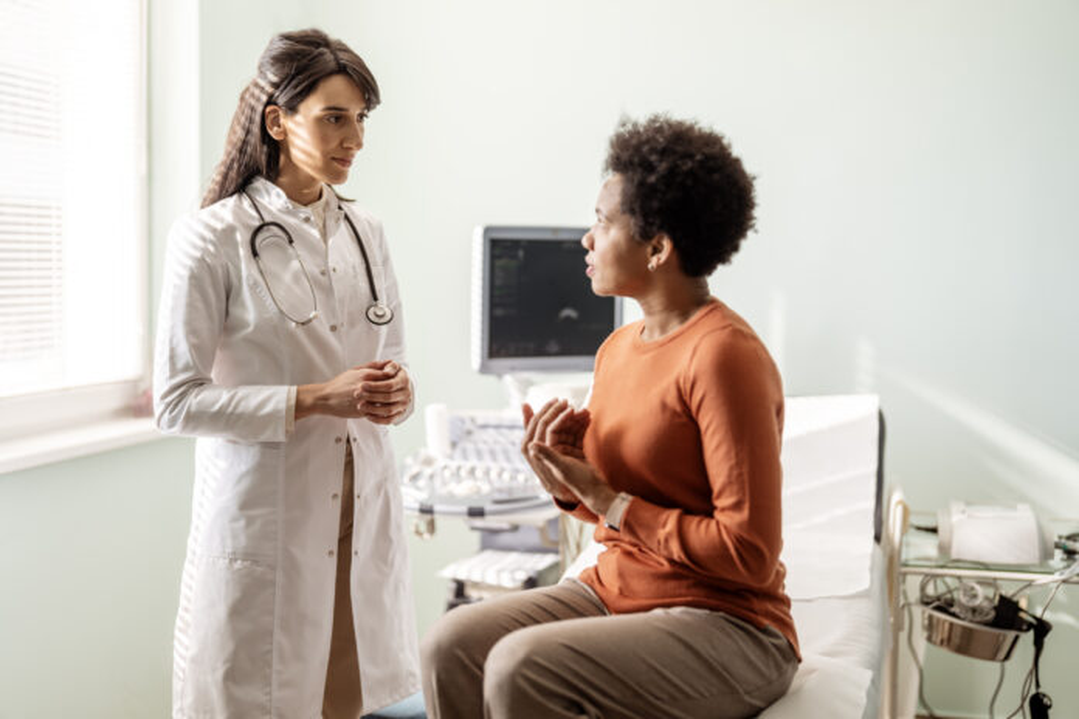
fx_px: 1498
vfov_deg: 27.0
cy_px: 360
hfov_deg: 39.6
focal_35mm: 50
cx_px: 540
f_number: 1.4
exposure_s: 1/400
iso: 100
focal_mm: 50
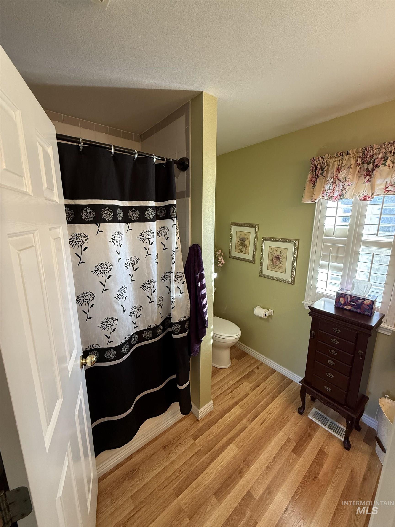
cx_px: 198
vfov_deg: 102.1
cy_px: 264
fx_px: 213
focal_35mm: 14
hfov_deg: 85.7
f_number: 2.2
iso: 250
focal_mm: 2.22
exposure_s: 1/99
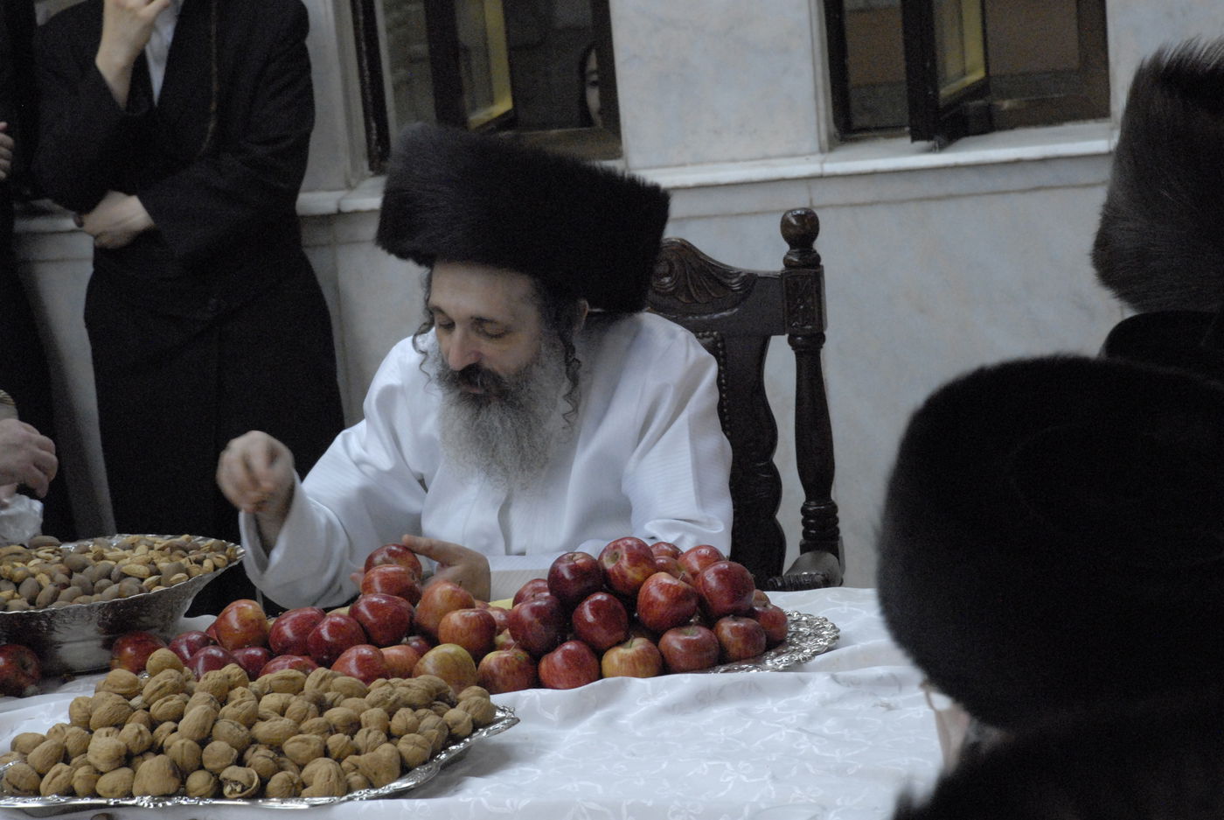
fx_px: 4595
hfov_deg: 15.2
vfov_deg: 10.2
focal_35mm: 135
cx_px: 612
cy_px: 410
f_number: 9
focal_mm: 90
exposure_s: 1/60
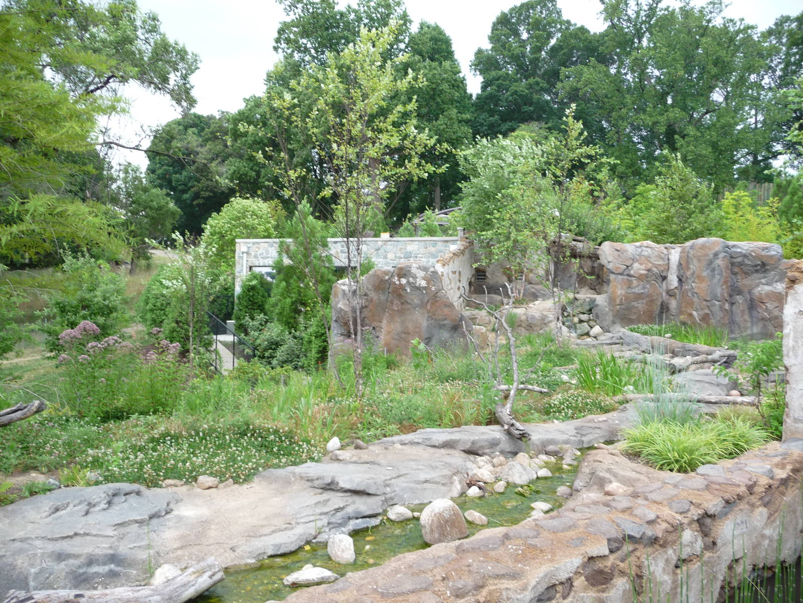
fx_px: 650
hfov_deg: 63.4
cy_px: 302
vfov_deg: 49.7
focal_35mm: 28
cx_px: 402
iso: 100
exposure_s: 1/40
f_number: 3.3
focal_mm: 4.7
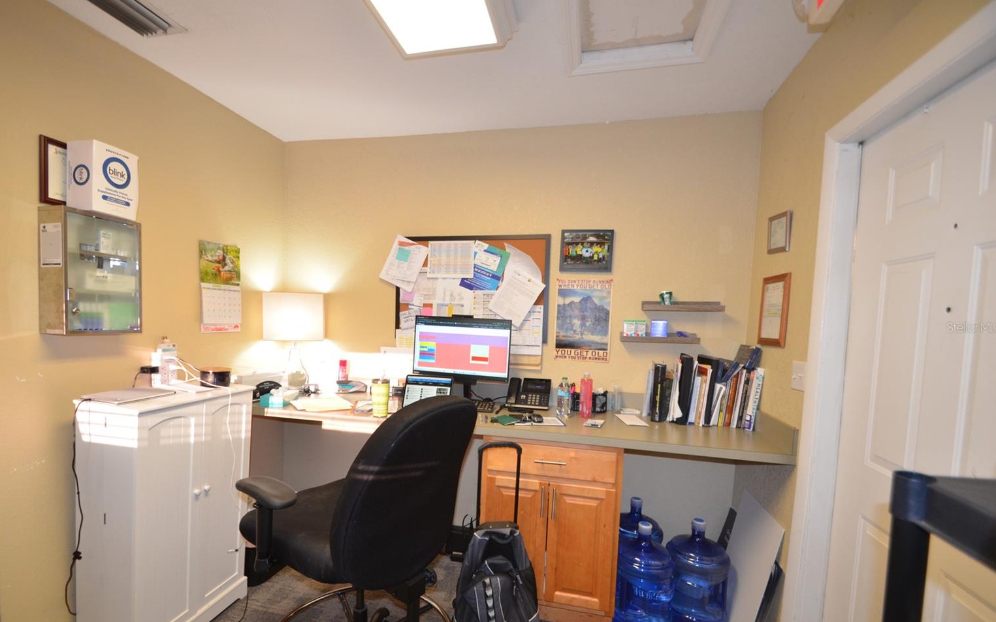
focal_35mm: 16
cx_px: 482
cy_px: 327
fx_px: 434
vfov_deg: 71.2
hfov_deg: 97.8
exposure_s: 1/60
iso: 560
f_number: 4
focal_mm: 10
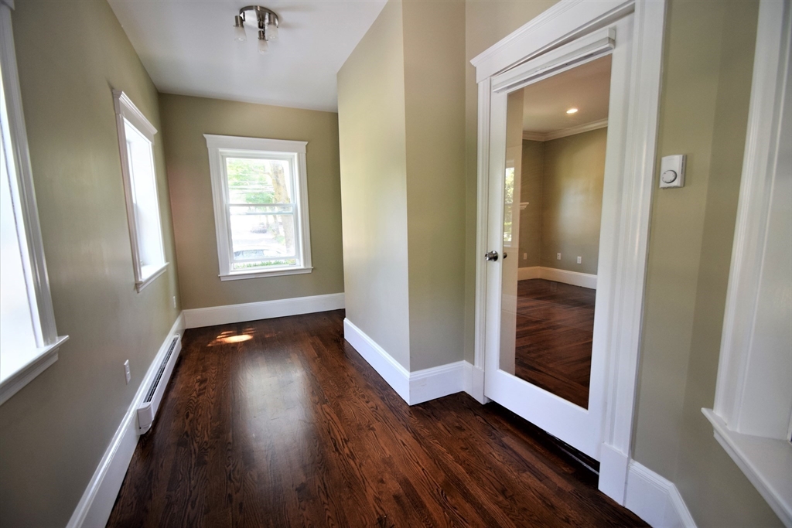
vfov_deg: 77.3
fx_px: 330
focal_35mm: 15
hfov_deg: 100.4
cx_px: 396
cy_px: 264
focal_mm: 10
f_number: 4
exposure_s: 1/60
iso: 450
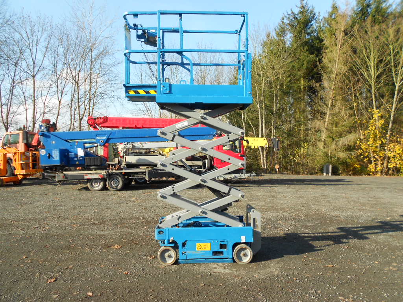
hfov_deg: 67.3
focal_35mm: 26
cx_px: 202
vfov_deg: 53.1
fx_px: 303
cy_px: 151
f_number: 3.2
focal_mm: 4.6
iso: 80
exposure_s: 1/400
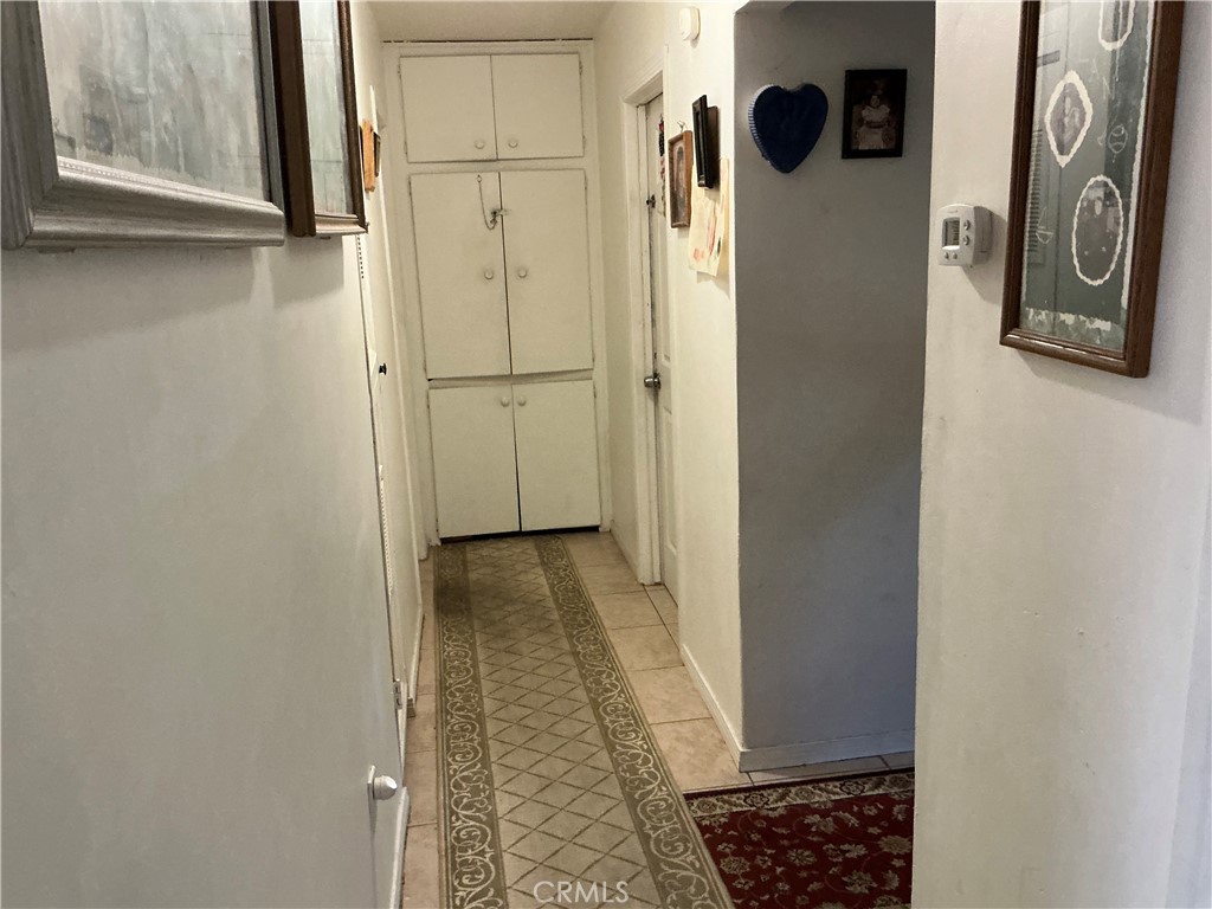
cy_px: 454
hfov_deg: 63.4
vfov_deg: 49.7
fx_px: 980
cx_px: 606
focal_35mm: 28
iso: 250
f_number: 1.8
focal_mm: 3
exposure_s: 1/60
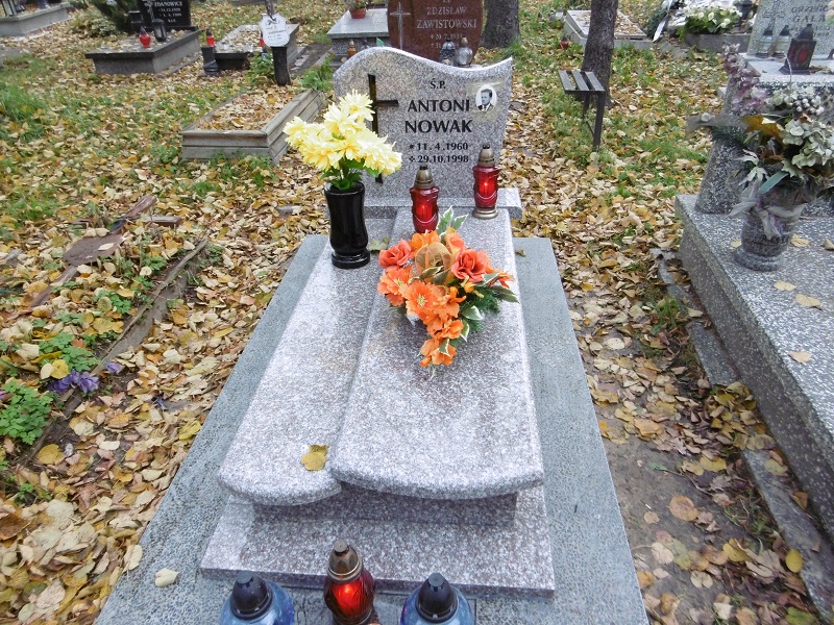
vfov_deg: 56.8
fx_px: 578
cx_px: 417
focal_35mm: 24
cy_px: 312
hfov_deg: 71.6
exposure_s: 1/60
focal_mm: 4.3
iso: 200
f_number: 3.1
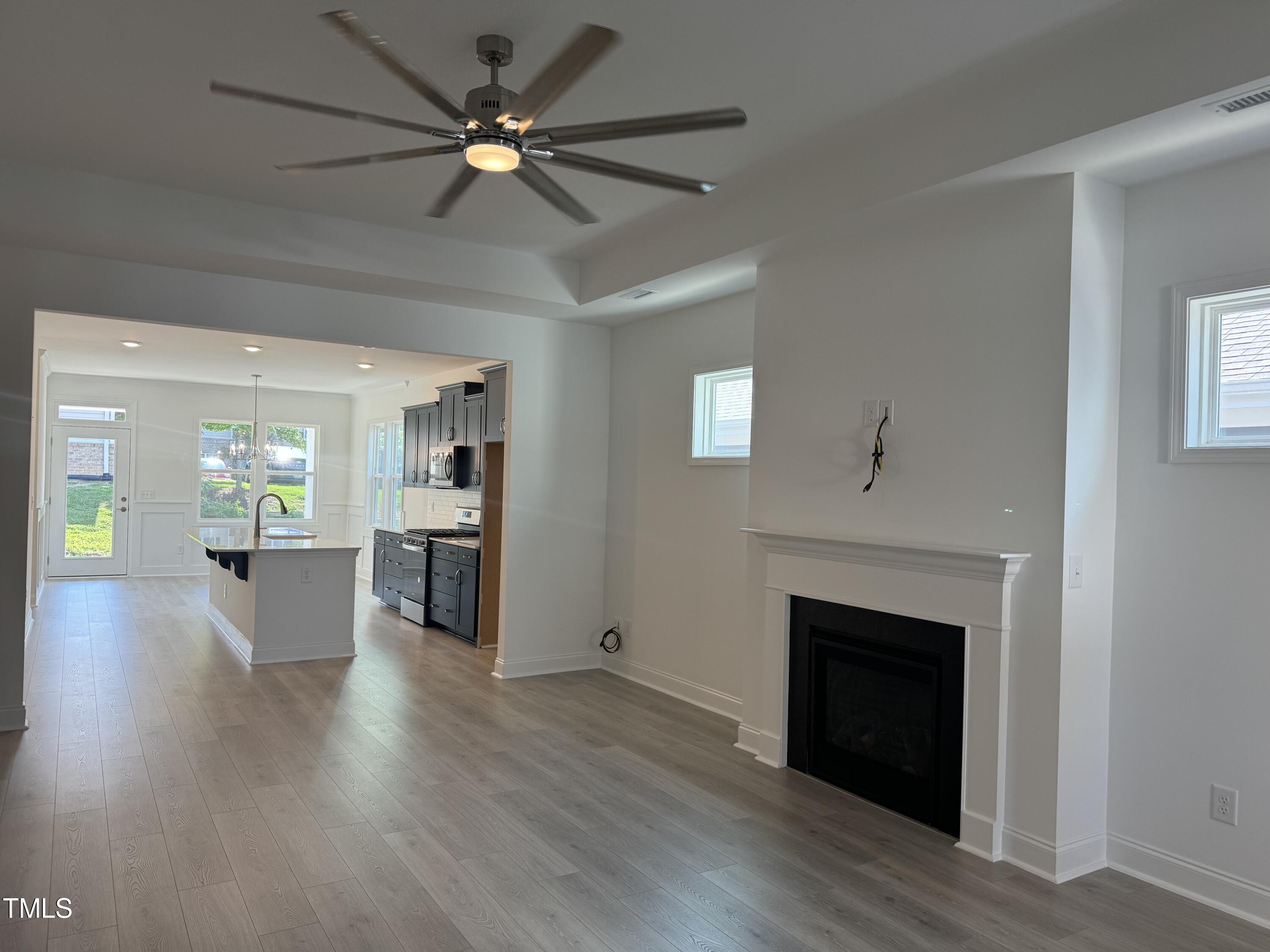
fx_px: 881
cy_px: 476
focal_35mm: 24
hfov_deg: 71.6
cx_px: 635
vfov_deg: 56.8
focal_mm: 6.76
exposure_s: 1/120
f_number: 1.78
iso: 80
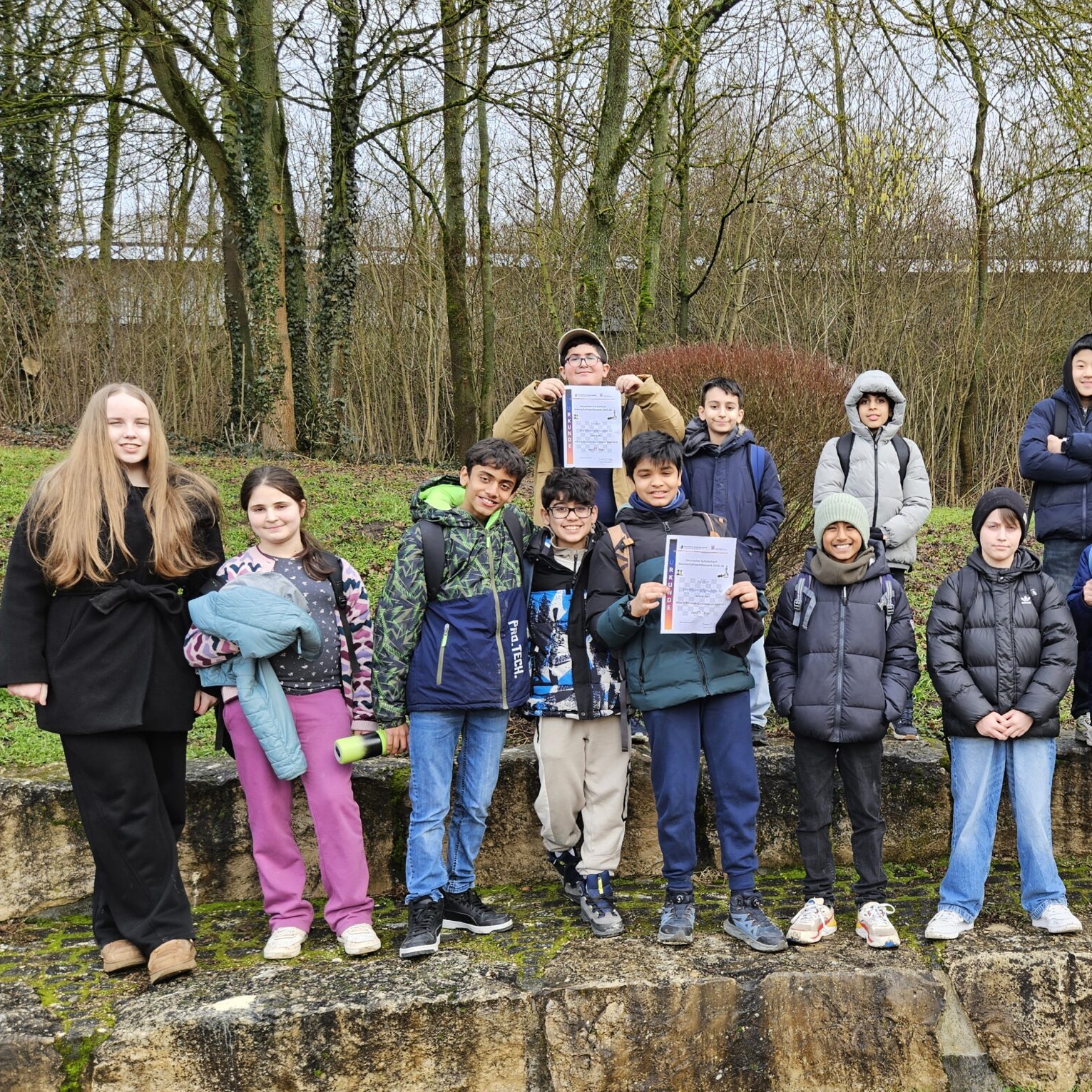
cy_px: 576
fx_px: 1213
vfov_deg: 48.4
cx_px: 792
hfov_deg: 47.0
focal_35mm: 34
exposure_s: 1/180
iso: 32
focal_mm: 5.4
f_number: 1.8
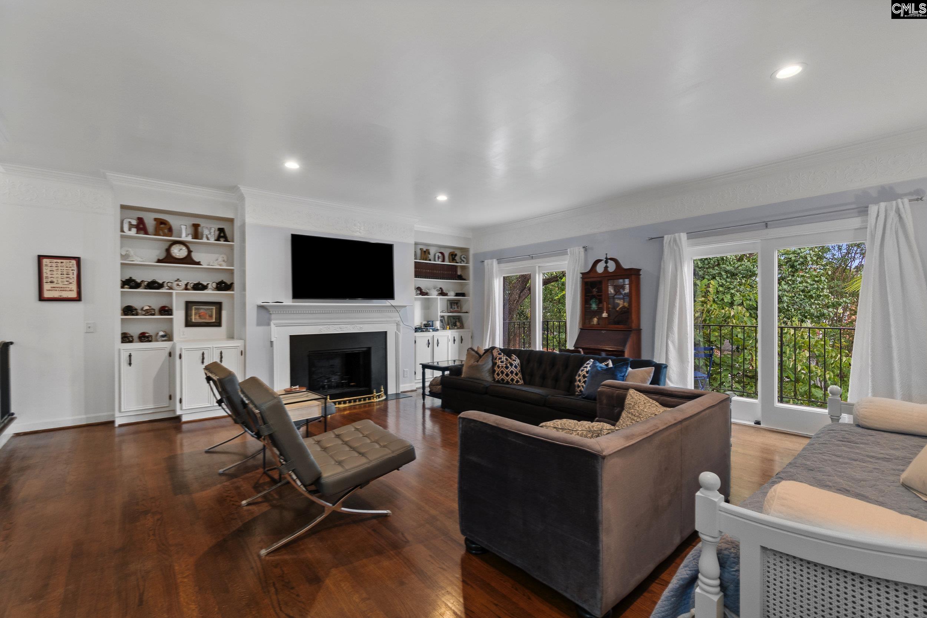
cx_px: 464
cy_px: 309
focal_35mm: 15
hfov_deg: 100.4
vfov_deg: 77.3
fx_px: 386
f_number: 8
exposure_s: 1
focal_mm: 10
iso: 250
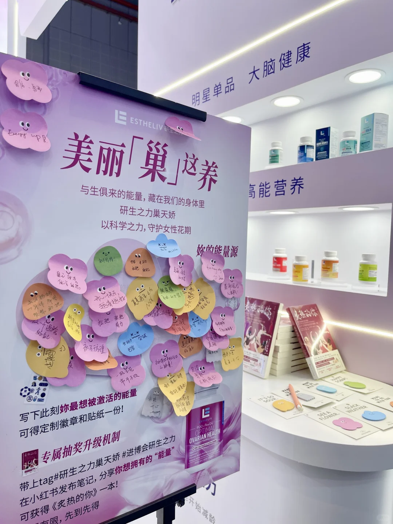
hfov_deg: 54.9
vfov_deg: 69.4
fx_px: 378
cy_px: 262
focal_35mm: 25
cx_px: 196
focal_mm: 5.1
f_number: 1.6
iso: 32
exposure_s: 1/177
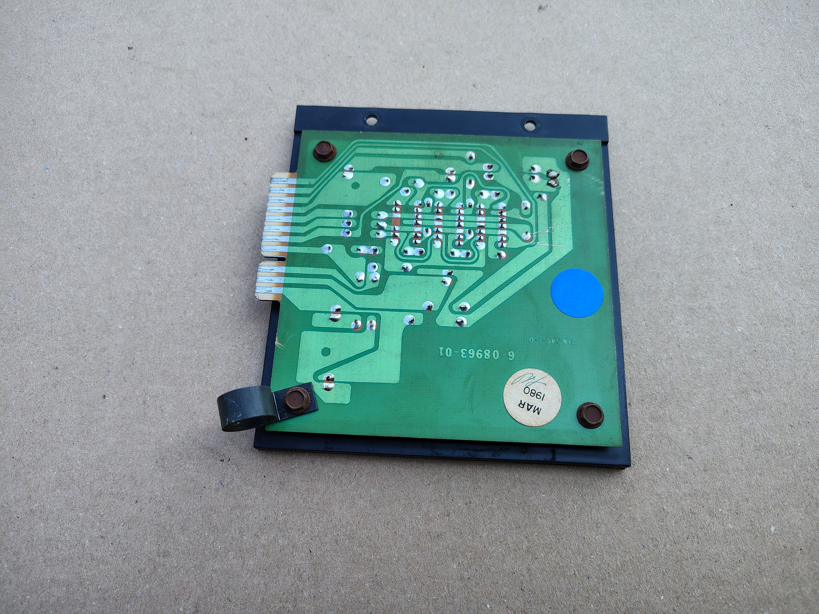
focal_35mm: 24
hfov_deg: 71.6
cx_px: 410
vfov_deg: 56.8
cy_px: 307
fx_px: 568
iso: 100
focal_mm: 5.56
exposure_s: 1/404
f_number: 1.8
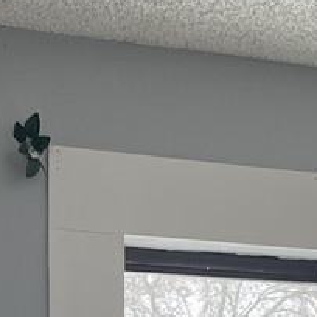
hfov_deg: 11.1
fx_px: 1616
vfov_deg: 10.5
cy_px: 572
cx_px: 287
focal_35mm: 156
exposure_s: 1/211
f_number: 1.6
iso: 32
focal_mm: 5.1
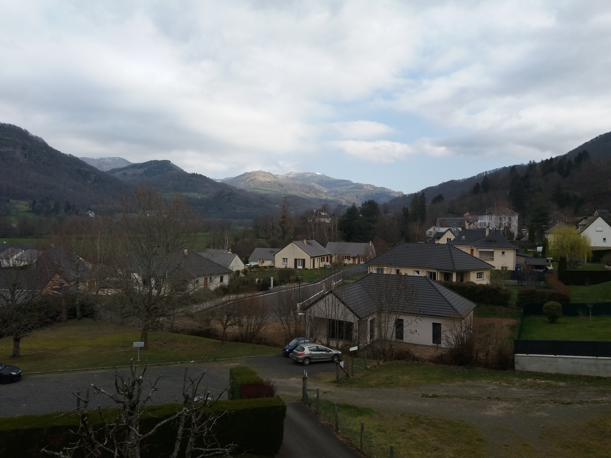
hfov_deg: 63.4
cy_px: 229
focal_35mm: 28
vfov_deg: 49.7
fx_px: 494
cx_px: 306
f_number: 1.9
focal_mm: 3.7
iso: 64
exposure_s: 1/1186
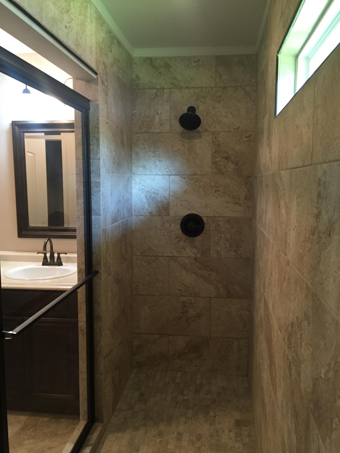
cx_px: 170
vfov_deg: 61.7
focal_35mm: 29
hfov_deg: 48.2
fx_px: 380
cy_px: 226
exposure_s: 1/30
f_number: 2.2
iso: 200
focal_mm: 4.15
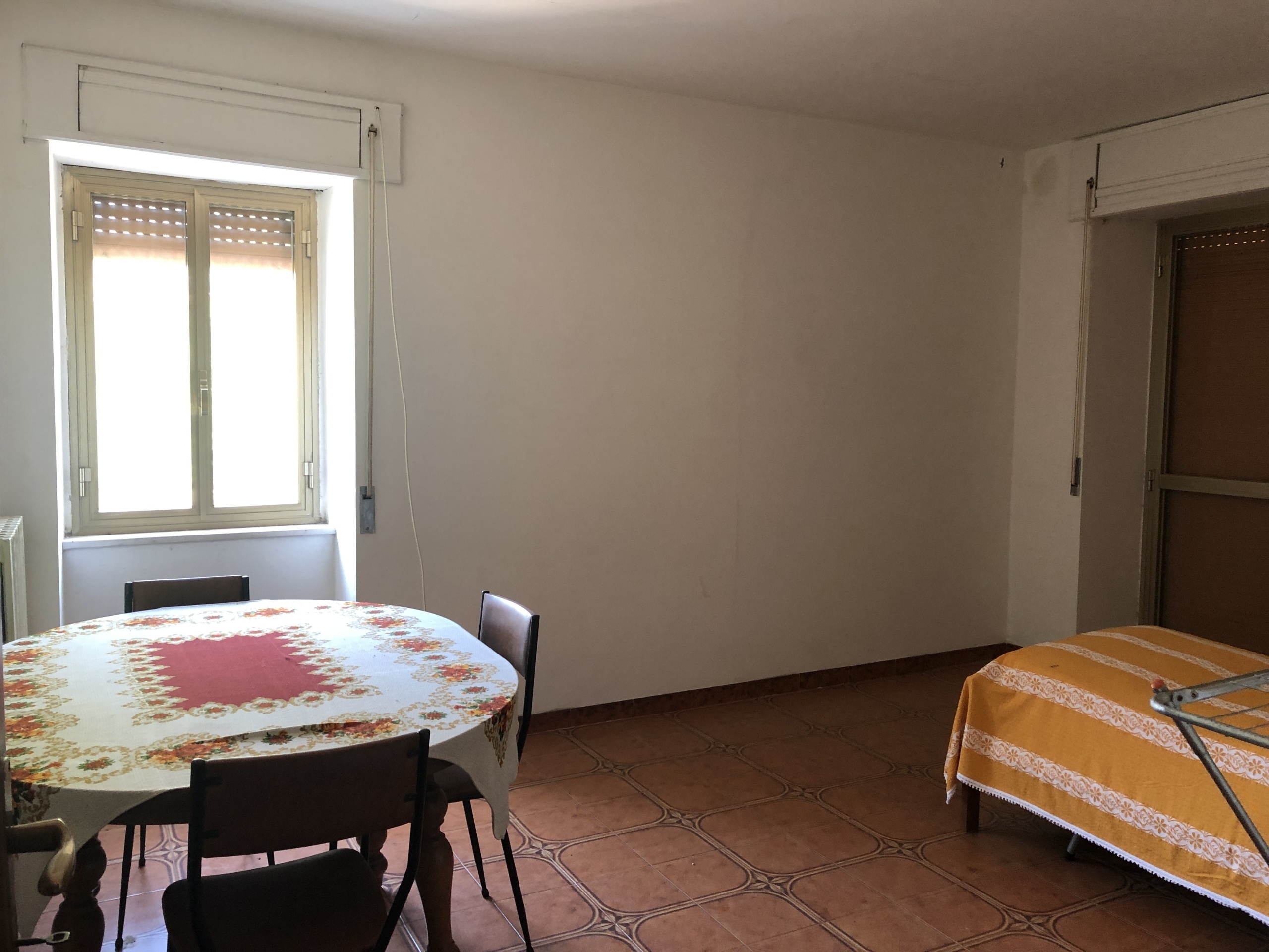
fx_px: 1026
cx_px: 634
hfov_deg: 63.4
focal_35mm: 28
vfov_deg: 49.7
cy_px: 476
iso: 40
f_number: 1.8
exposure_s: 1/15
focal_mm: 4
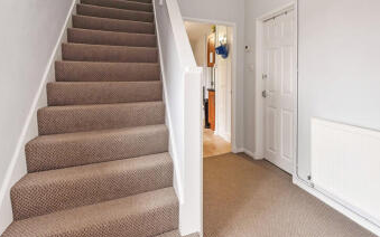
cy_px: 79
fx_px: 207
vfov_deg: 58.3
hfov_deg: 82.4
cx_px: 251
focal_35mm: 20
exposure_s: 1/15
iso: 400
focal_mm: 14
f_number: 8
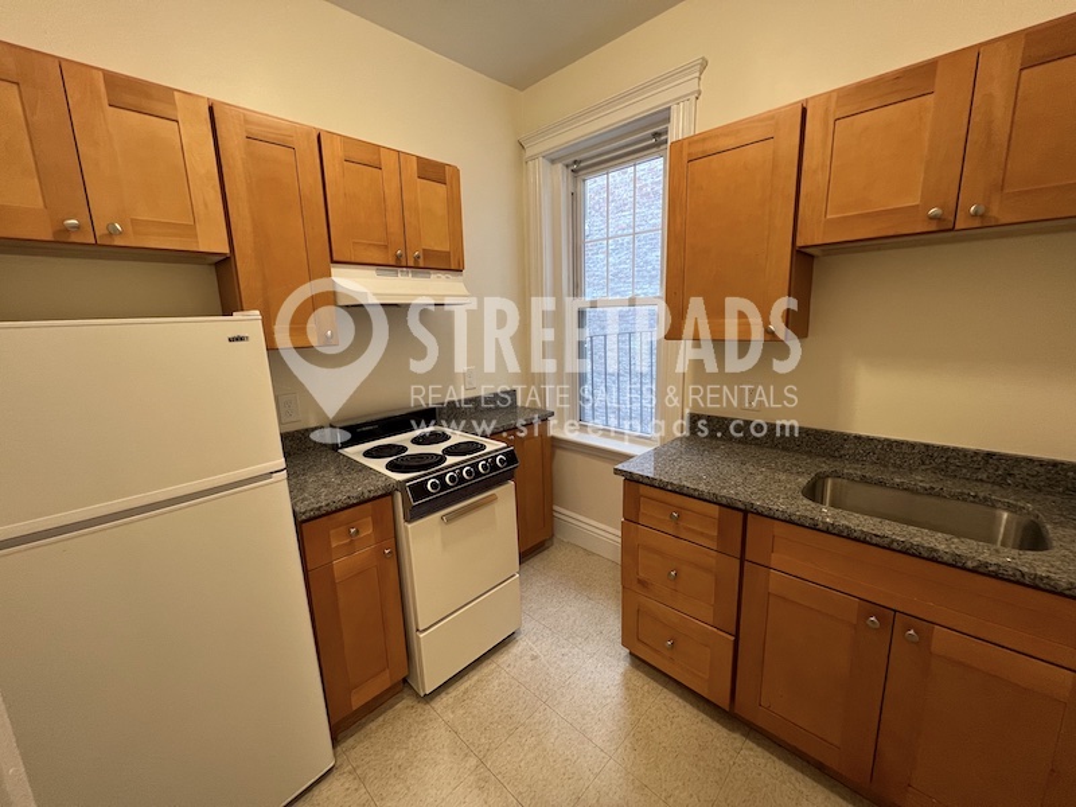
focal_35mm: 13
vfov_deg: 89.9
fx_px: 404
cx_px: 538
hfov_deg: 106.2
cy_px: 404
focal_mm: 1.57
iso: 200
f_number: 1.8
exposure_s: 1/60
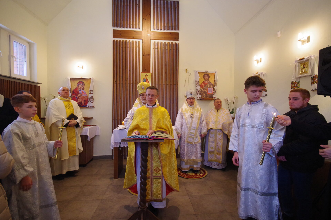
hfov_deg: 96.7
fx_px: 147
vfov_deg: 73.7
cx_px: 166
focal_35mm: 16
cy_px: 110
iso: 3200
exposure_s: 1/60
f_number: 8
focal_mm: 11
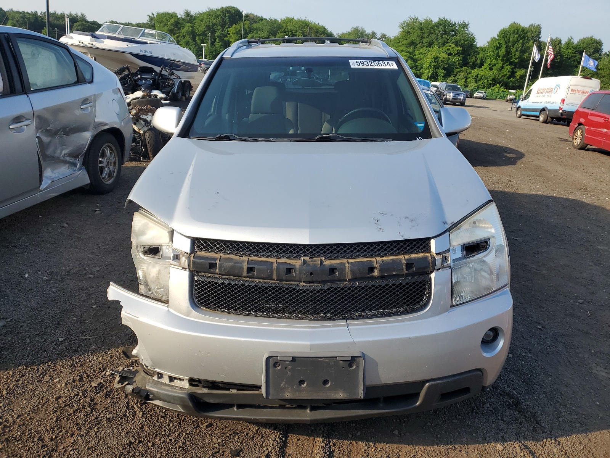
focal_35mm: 26
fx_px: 458
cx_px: 305
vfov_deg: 53.1
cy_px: 229
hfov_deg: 67.3
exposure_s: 1/2000
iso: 50
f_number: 1.5
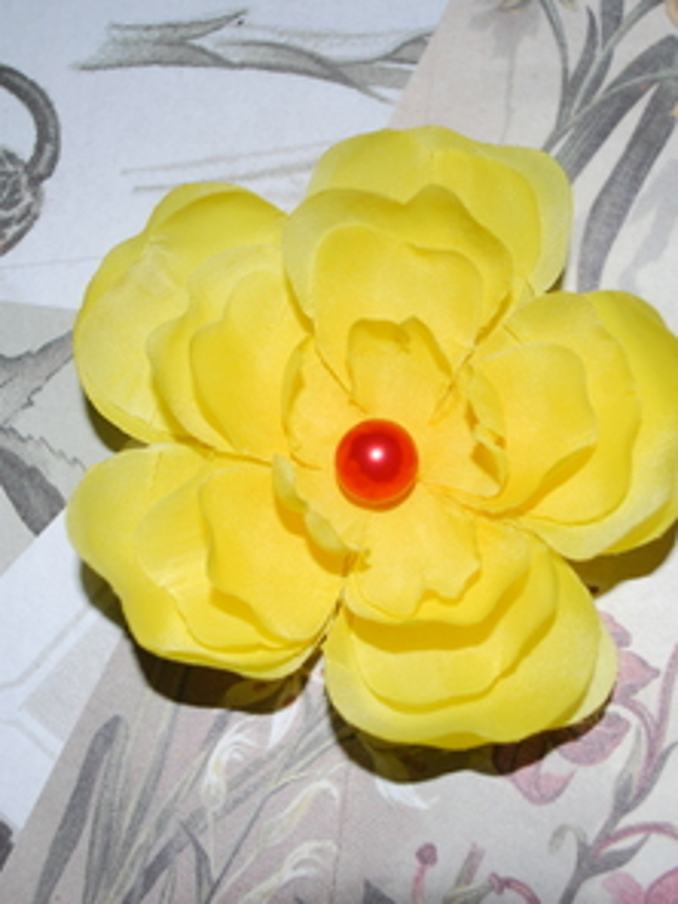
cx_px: 388
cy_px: 454
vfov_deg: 33.8
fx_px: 1489
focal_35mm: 57
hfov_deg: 25.6
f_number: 4.5
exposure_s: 1/125
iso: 100
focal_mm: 26
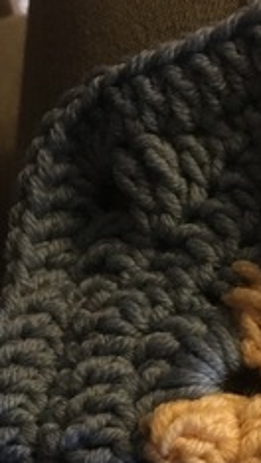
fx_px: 994
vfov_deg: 25.3
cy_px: 429
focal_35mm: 81
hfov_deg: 14.3
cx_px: 350
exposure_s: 1/17
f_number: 2.2
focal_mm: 4.15
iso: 500
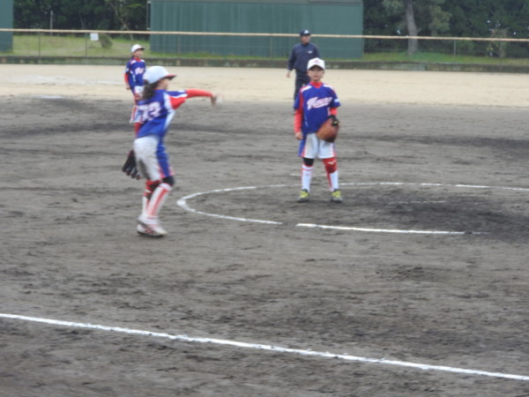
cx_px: 264
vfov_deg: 12.9
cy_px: 198
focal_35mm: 115
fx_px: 1757
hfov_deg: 17.1
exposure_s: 1/60
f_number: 5
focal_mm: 20.6
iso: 100
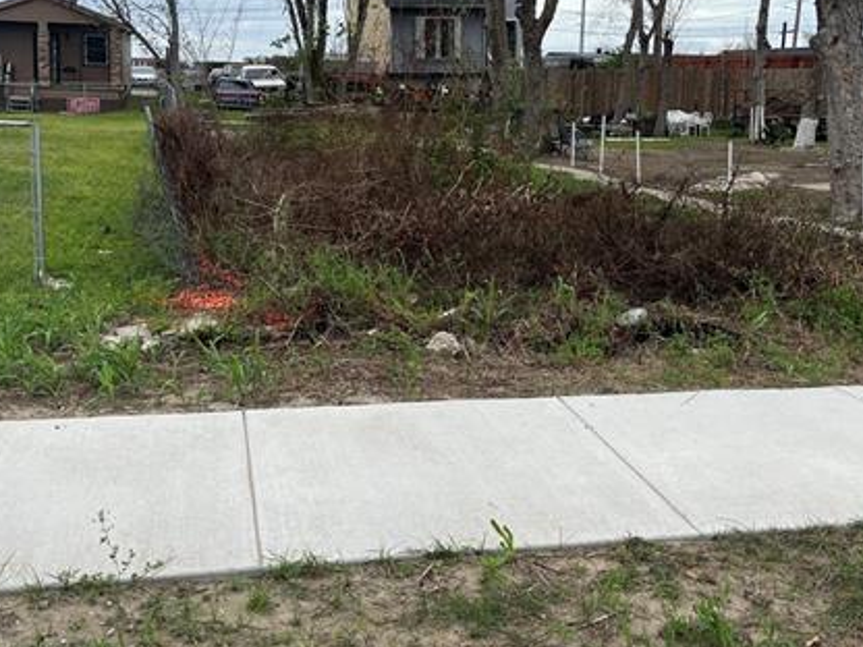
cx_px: 398
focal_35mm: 40
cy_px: 232
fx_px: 997
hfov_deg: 46.8
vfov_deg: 35.7
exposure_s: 1/1517
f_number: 1.6
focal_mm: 5.1
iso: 50
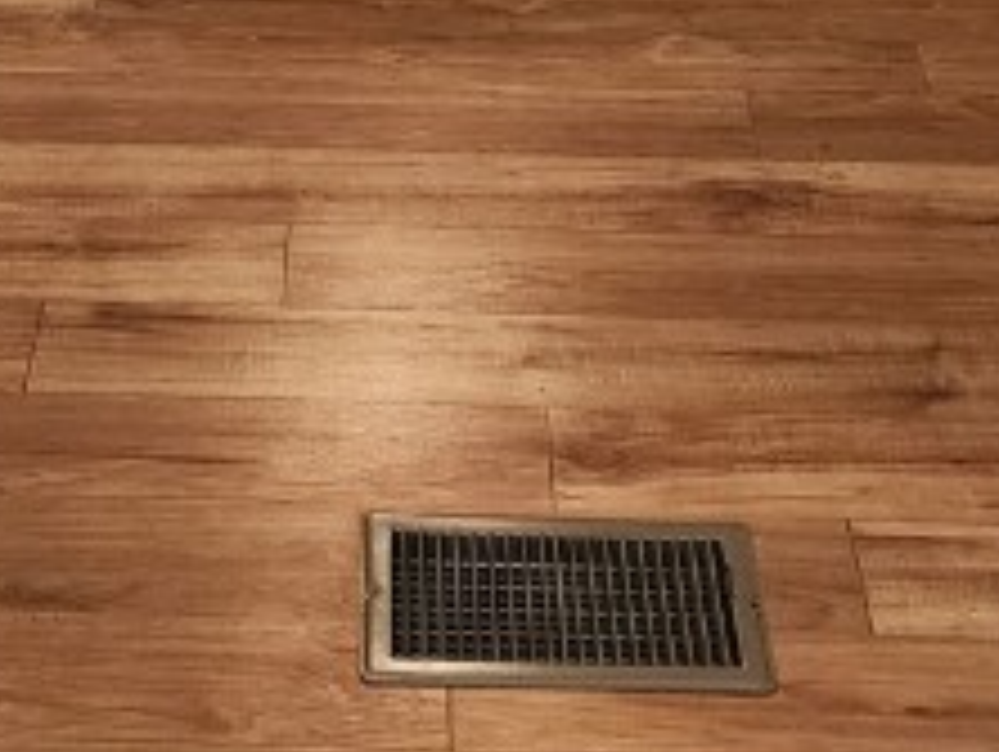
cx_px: 328
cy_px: -747
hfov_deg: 18.5
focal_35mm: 106
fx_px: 3062
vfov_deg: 12.4
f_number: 1.8
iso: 250
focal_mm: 6.4
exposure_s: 1/120
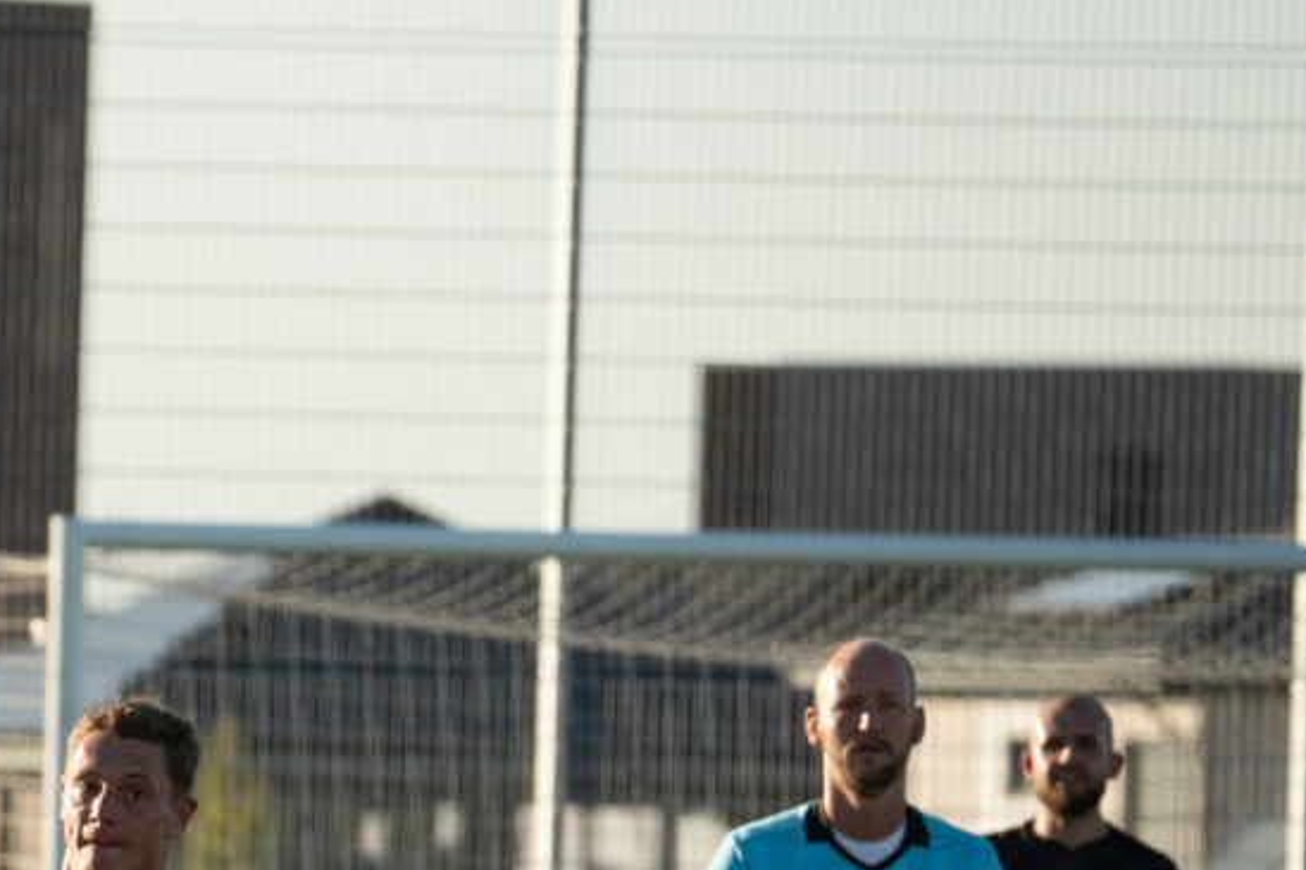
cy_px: 870
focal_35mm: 899
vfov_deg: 1.5
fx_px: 32601
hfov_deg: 2.3
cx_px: -412
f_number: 9
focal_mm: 320.7
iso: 1000
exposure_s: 1/1000
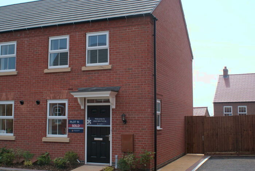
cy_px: 86
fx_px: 298
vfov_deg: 32.0
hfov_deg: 46.4
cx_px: 128
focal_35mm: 42
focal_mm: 28
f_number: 9
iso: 100
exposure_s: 1/125
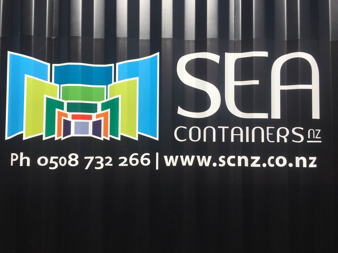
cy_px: 126
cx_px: 169
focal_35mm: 29
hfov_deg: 61.7
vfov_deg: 48.2
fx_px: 283
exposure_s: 1/2959
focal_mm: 4.15
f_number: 2.2
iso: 25
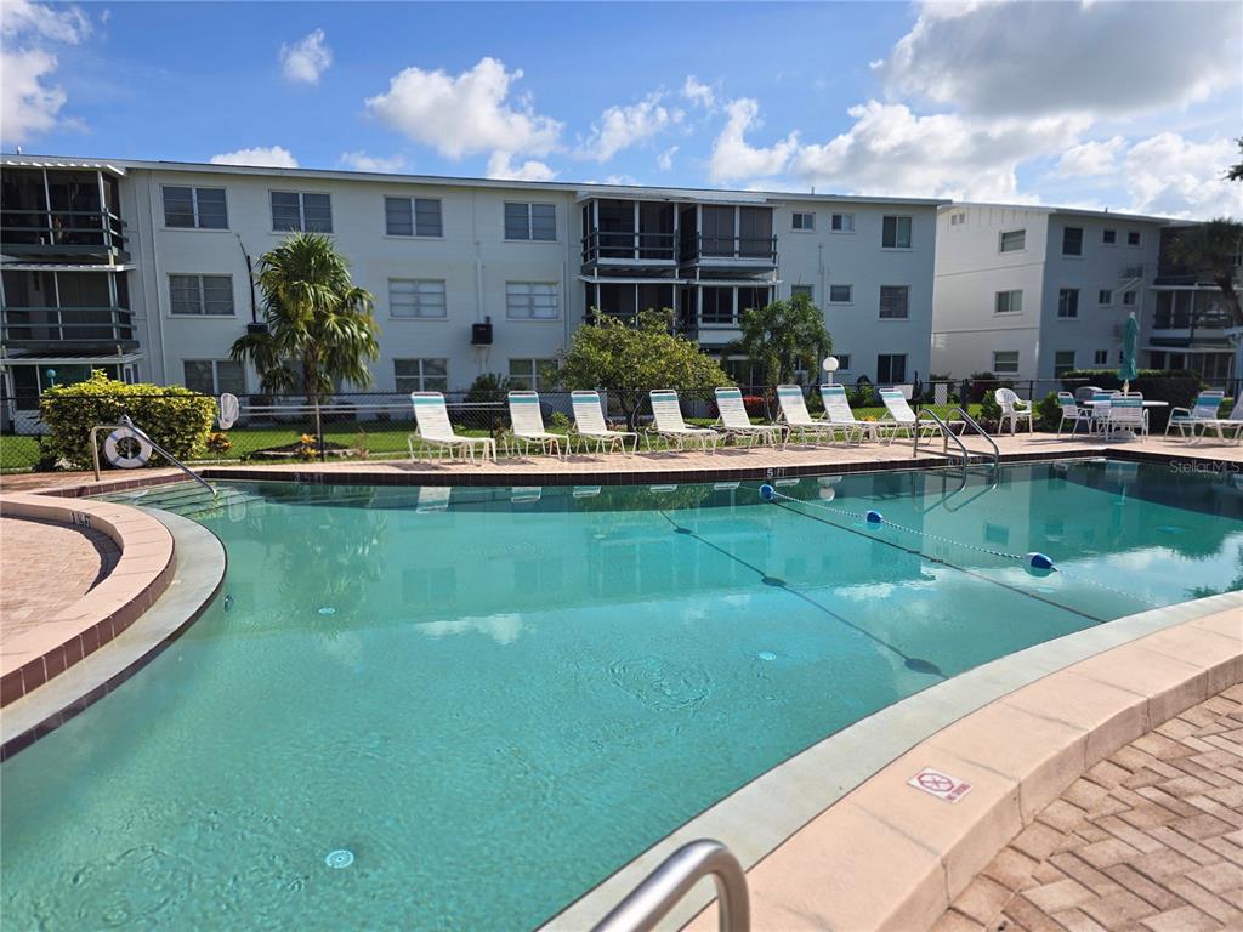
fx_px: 826
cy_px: 466
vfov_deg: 58.9
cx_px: 622
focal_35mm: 23
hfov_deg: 73.9
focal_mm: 6.3
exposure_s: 1/957
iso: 12
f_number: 1.7
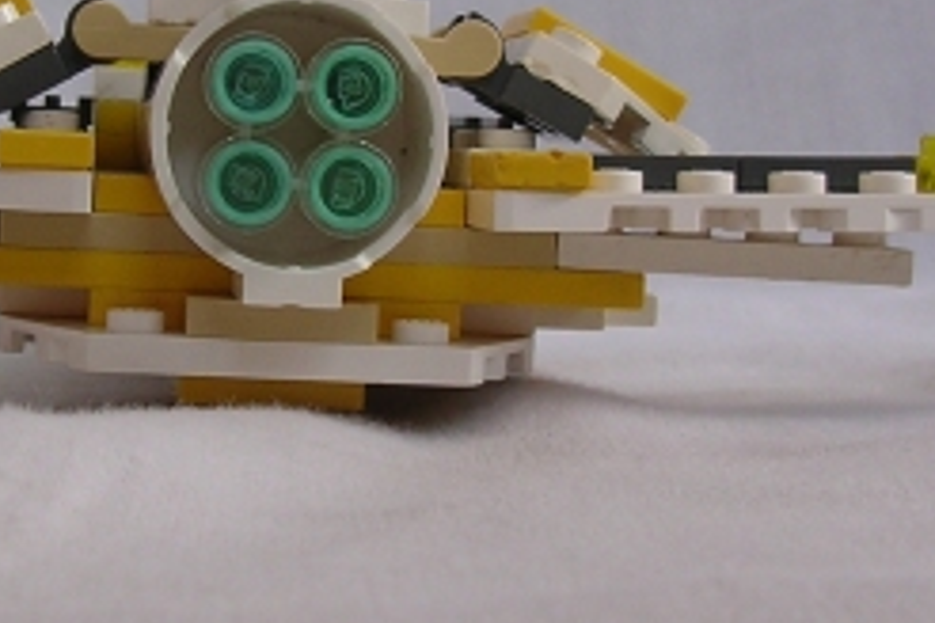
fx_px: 2675
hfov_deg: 19.7
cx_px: 289
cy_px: 129
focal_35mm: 103
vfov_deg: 13.2
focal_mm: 5.8
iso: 100
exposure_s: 1/42.7
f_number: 2.8
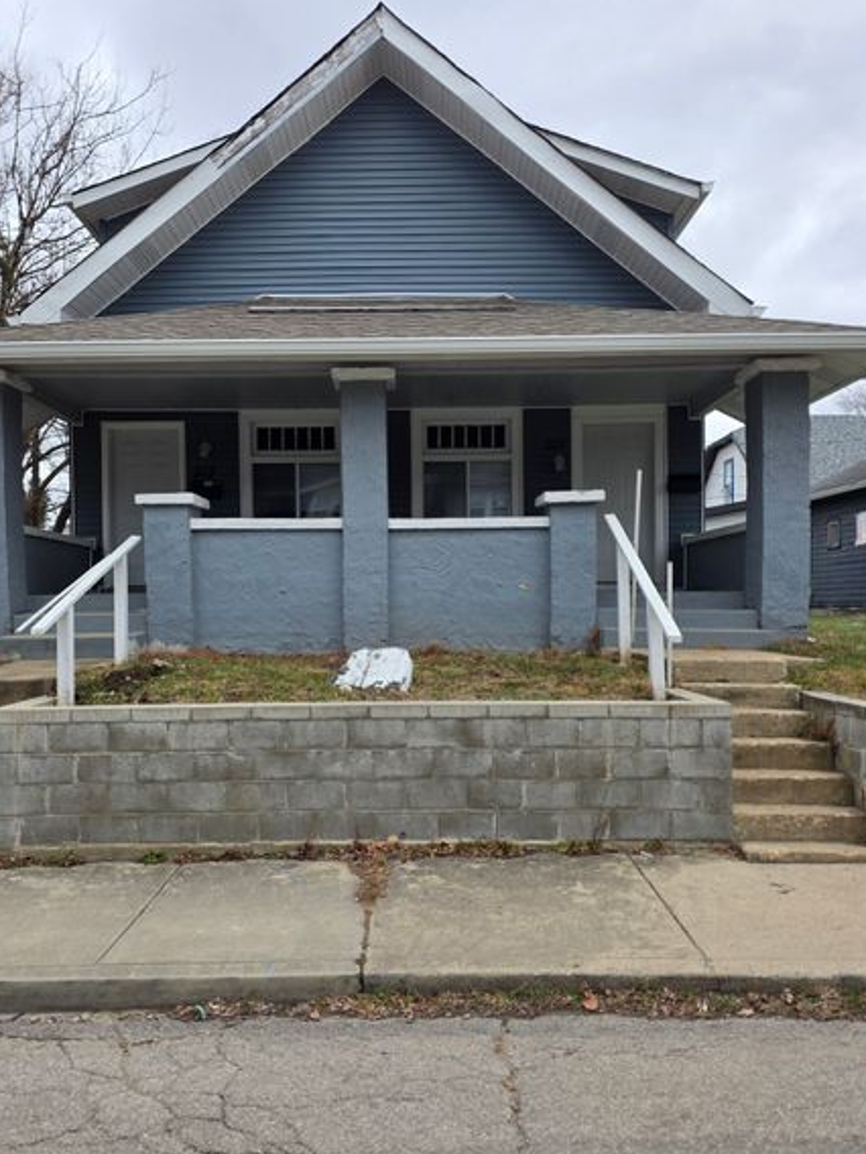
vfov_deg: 65.3
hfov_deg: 51.3
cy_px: 600
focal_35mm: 27
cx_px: 392
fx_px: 901
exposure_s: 1/1212
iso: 80
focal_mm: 6.25
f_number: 1.7
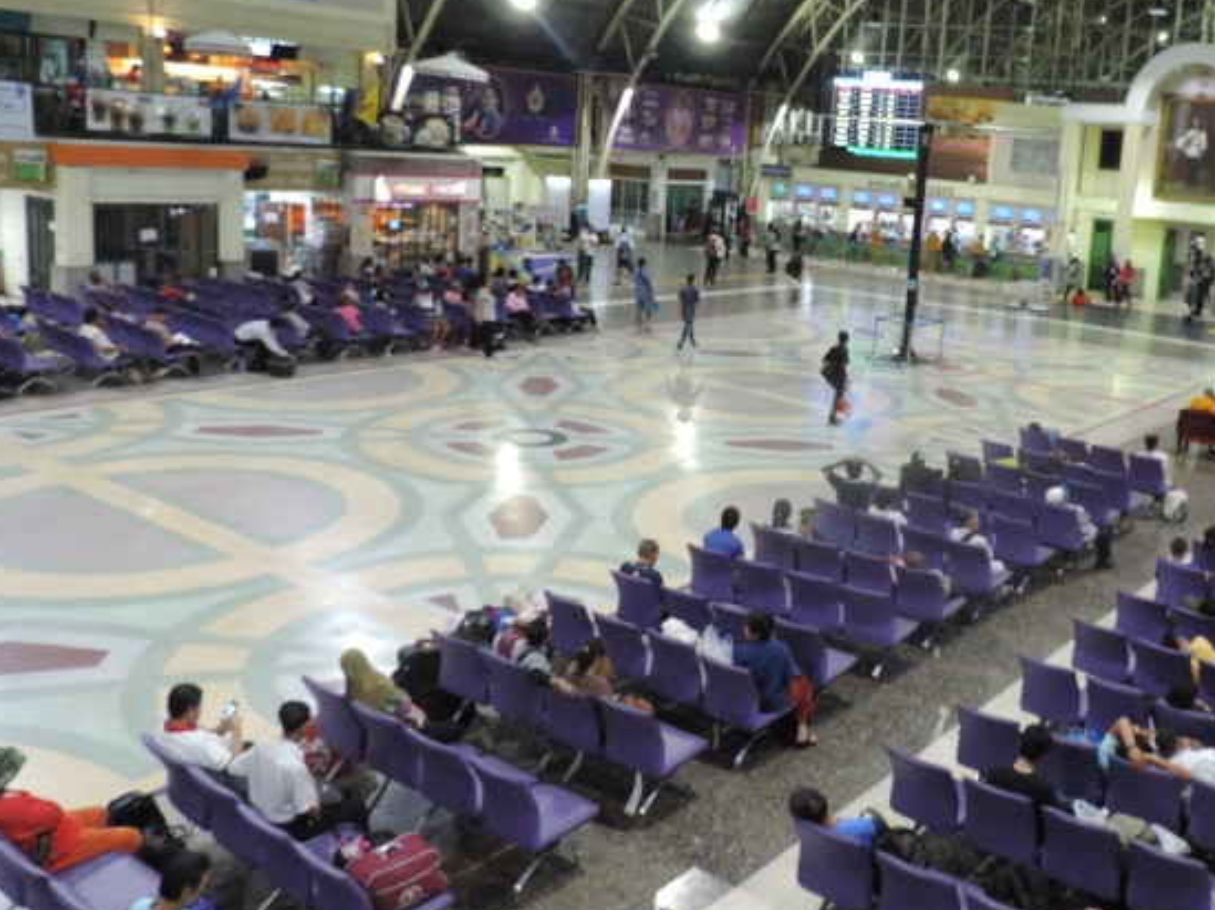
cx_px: 837
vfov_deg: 40.5
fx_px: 1228
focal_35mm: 35
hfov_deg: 51.4
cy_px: 365
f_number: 3
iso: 400
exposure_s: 1/20
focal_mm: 4.3
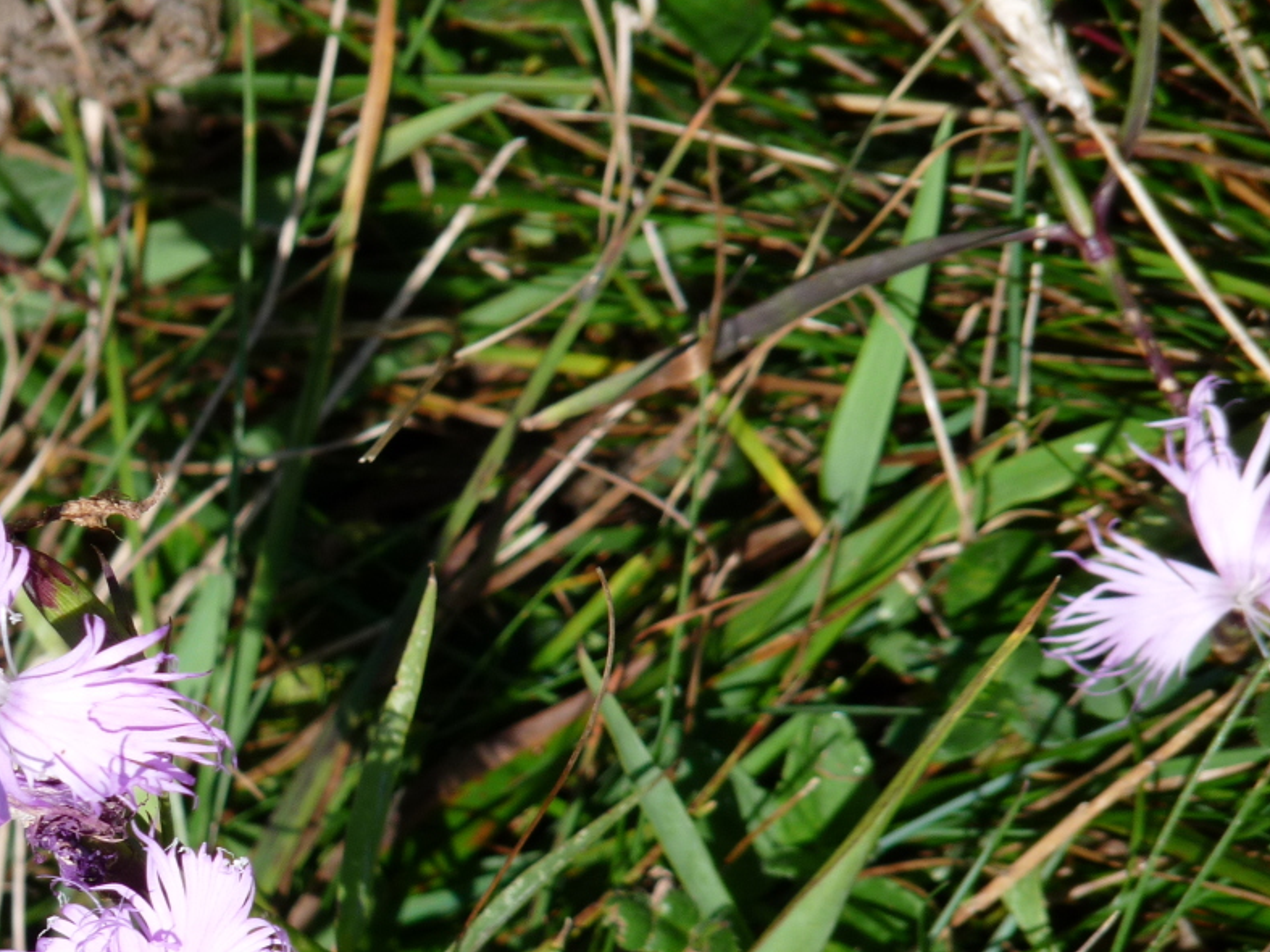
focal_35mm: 700
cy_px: 715
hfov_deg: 2.8
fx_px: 25678
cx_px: 521
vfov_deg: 2.1
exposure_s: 1/500
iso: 100
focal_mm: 81.6
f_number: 5.6
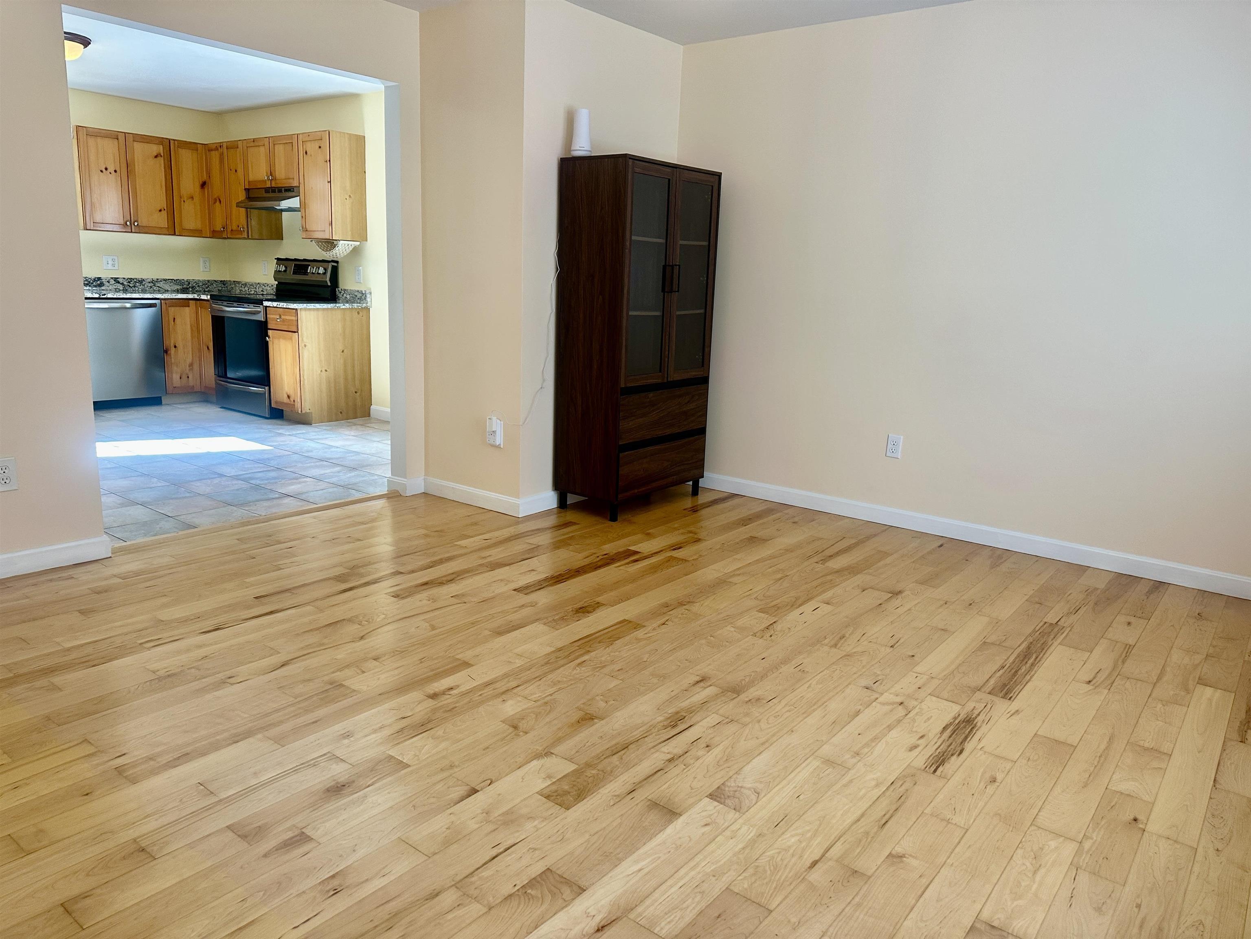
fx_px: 867
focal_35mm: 24
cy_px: 470
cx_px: 626
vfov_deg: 56.8
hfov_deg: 71.6
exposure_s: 1/120
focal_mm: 6.86
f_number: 1.78
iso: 125
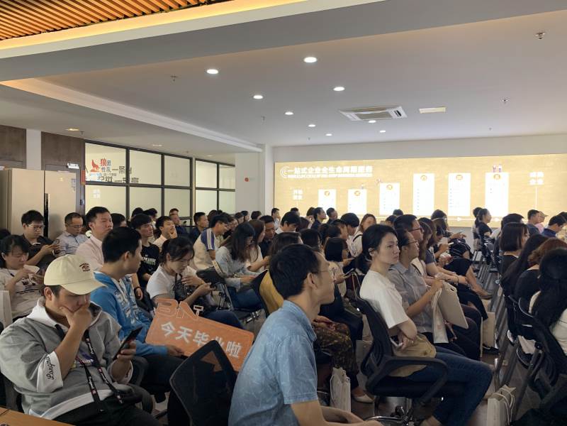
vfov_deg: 53.1
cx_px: 284
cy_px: 213
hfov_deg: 67.3
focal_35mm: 26
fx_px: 426
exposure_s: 1/60
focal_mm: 4.25
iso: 100
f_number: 1.8
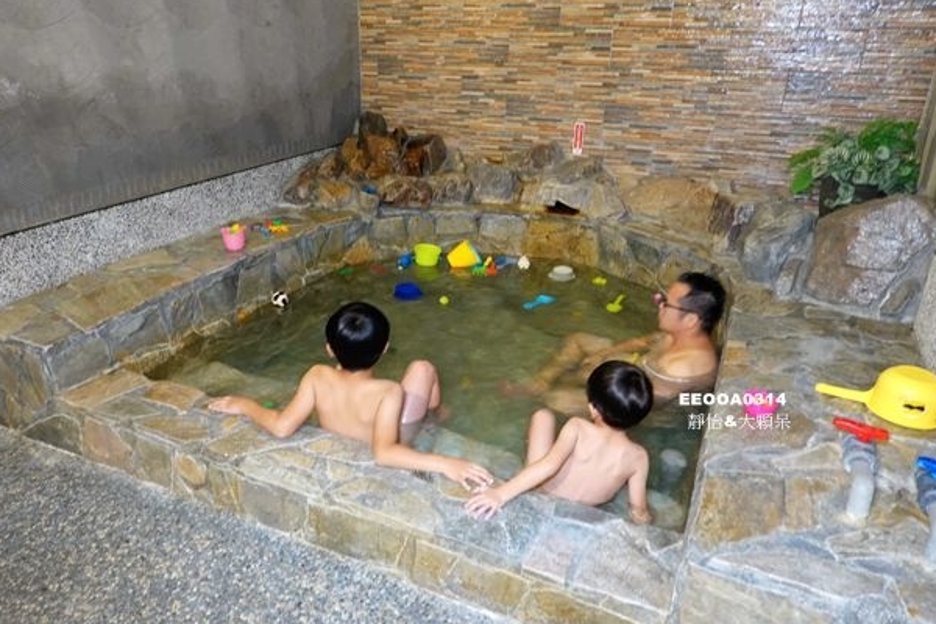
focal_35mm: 26
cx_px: 440
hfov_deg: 69.3
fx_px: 676
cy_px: 316
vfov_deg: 49.6
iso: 1000
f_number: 2.8
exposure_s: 1/8
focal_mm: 9
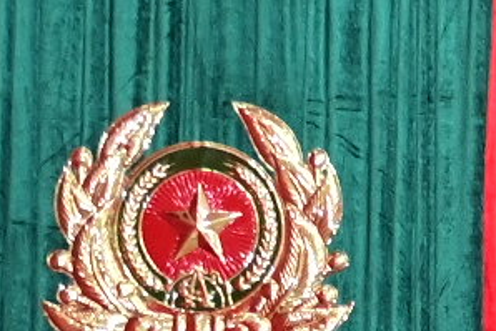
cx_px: 1328
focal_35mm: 337
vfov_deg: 4.0
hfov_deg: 5.8
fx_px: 4645
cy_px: 690
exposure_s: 1/200
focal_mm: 34
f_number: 4.2
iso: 2000
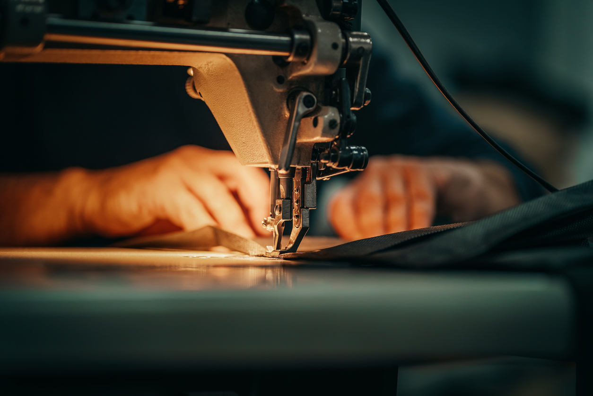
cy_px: 198
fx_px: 1400
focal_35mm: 85
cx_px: 296
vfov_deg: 16.1
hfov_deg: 23.9
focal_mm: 85
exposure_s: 1/250
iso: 200
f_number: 2.2
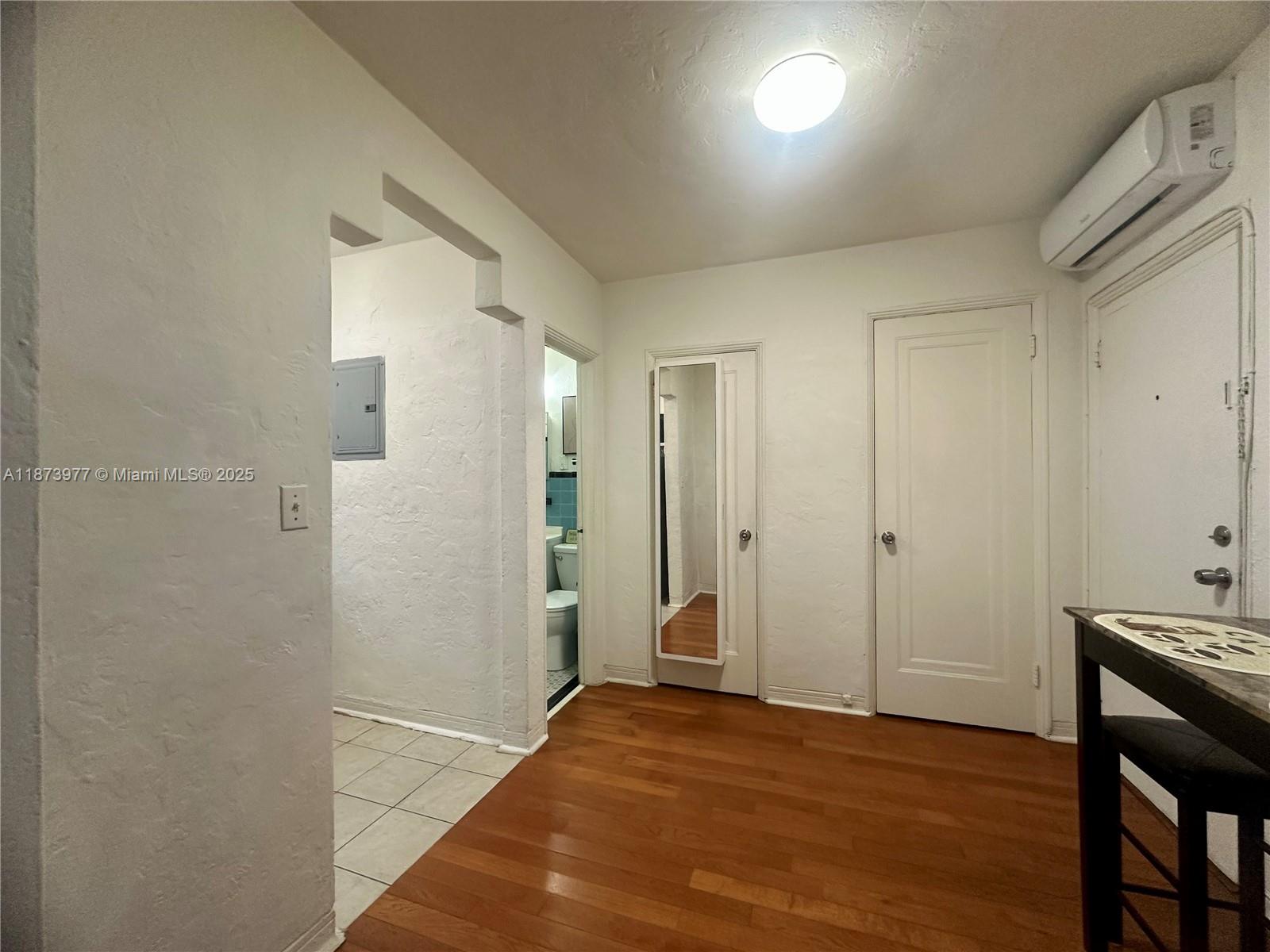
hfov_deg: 102.1
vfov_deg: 85.7
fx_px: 514
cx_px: 635
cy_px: 476
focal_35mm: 14
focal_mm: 2.22
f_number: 2.2
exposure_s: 1/60
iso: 200
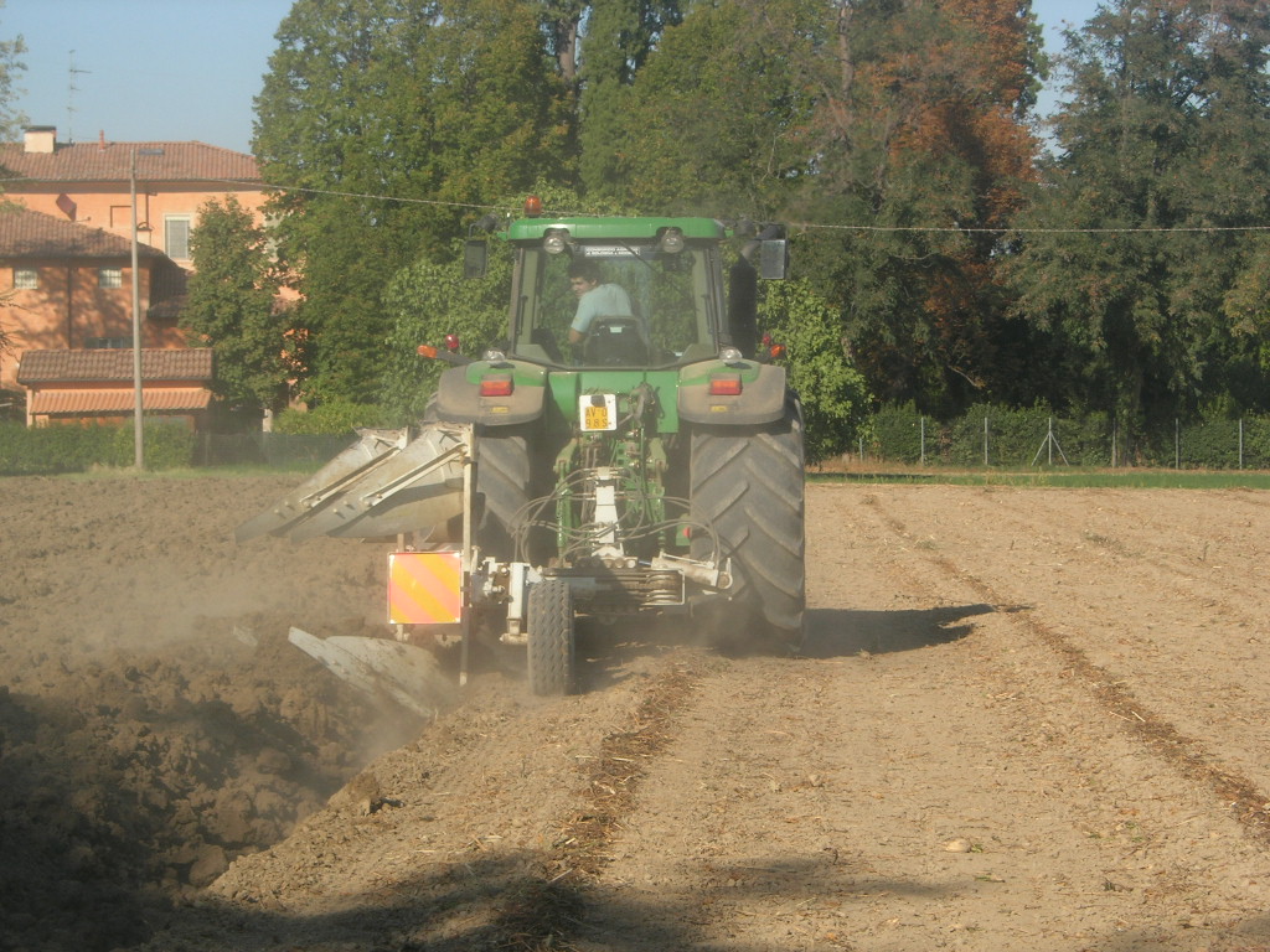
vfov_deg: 13.1
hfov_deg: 17.4
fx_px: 4146
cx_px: 635
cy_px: 476
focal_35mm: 113
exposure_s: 1/184
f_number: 8.2
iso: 64
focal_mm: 23.4
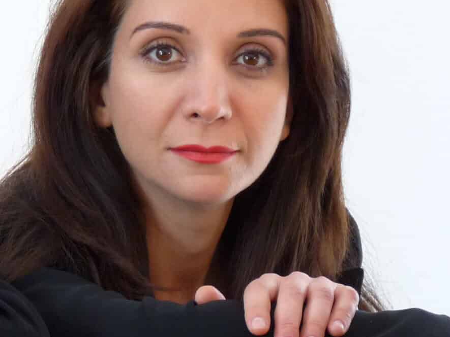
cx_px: -106
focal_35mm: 292
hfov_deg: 6.7
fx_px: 3796
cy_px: 340
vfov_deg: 5.1
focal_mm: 18
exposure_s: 1/40
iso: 200
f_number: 3.6
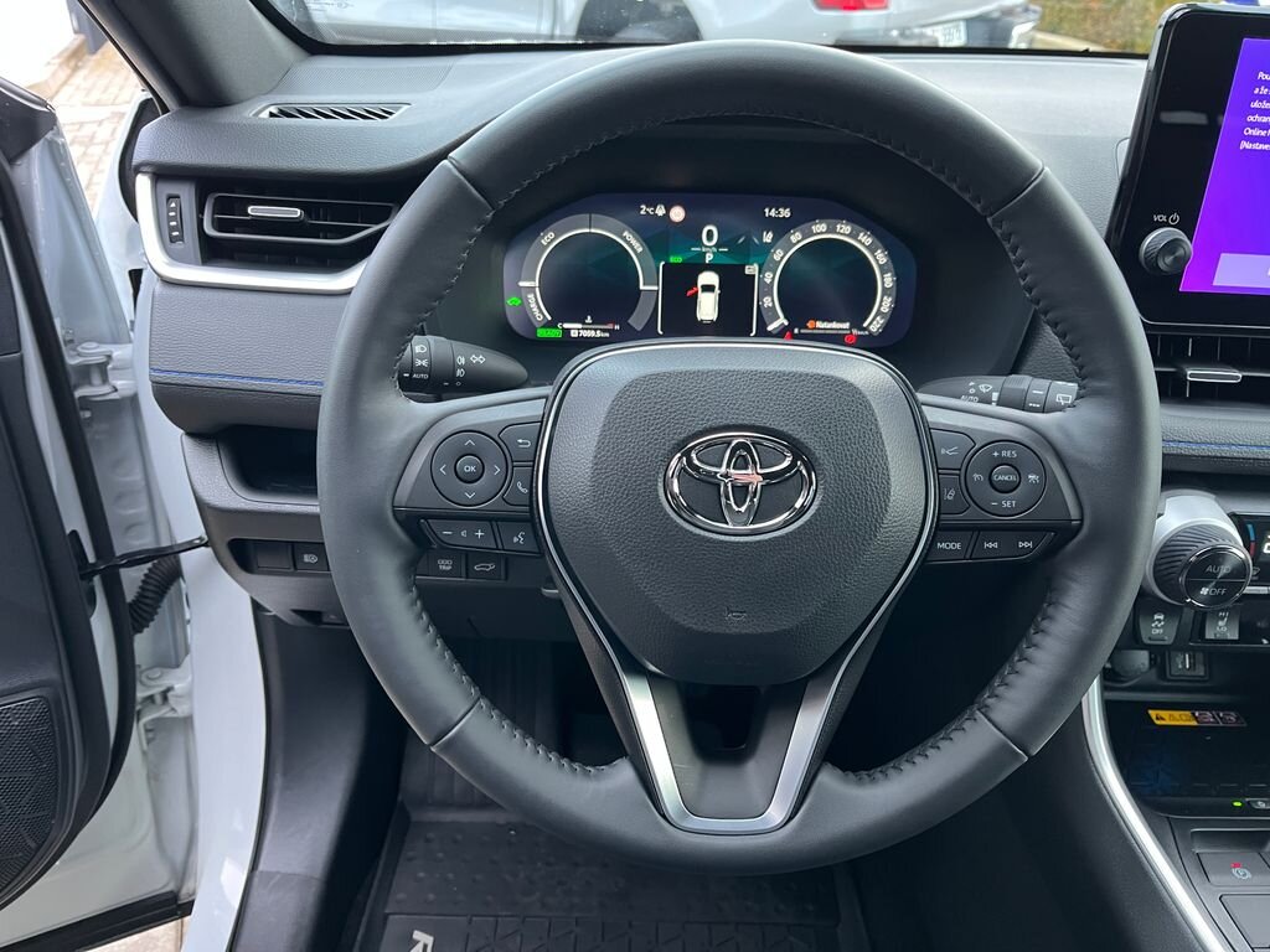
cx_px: 635
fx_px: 954
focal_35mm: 26
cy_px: 476
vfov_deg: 53.1
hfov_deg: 67.3
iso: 250
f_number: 1.6
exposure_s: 1/60
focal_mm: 5.1
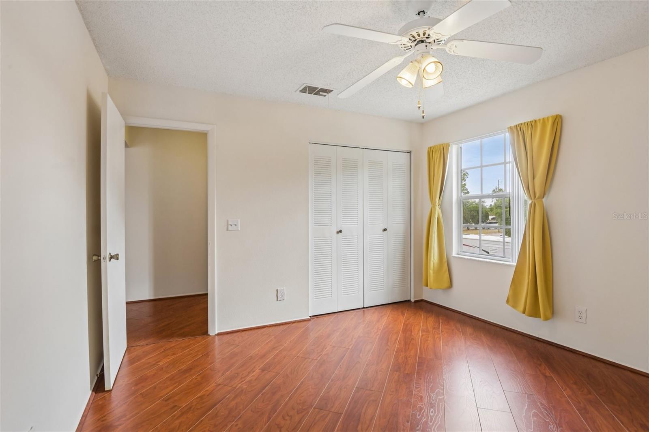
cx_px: 324
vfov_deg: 70.4
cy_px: 216
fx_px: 306
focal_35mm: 17
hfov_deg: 93.3
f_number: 8
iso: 400
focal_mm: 17
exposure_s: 1/40
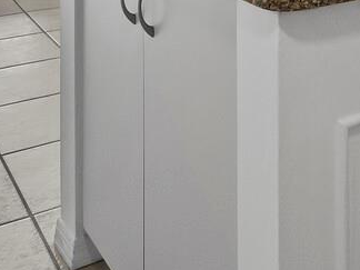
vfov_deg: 17.5
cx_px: 367
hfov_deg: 26.5
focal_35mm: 69
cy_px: -207
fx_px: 718
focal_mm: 7
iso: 400
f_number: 11
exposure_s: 1/2
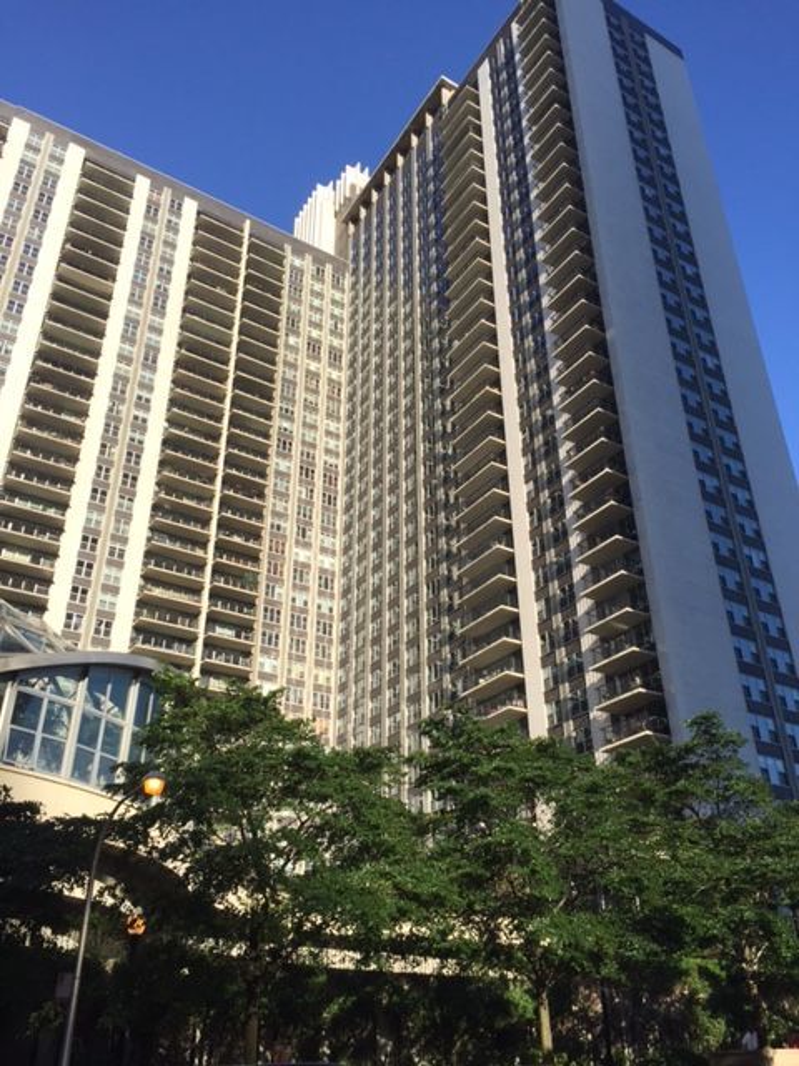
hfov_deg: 48.2
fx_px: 892
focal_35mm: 29
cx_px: 400
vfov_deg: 61.7
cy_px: 533
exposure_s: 1/1522
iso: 32
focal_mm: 4.15
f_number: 2.2
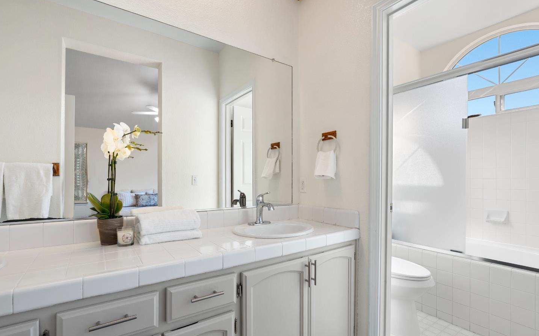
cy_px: 167
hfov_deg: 97.8
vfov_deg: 71.2
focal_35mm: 16
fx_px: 235
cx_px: 267
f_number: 8
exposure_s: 1/10
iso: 250
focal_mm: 10
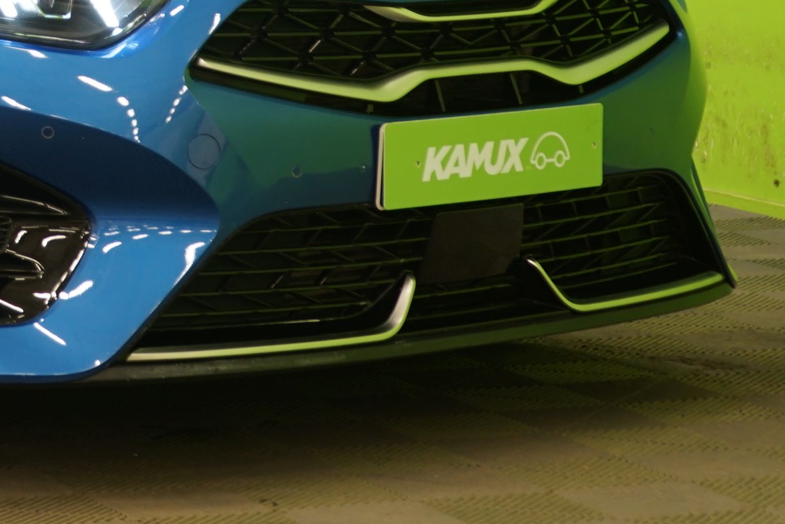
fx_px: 3816
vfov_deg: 7.7
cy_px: -202
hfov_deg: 11.4
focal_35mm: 175
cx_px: -249
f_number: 5
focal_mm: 59
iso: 400
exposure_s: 1/6
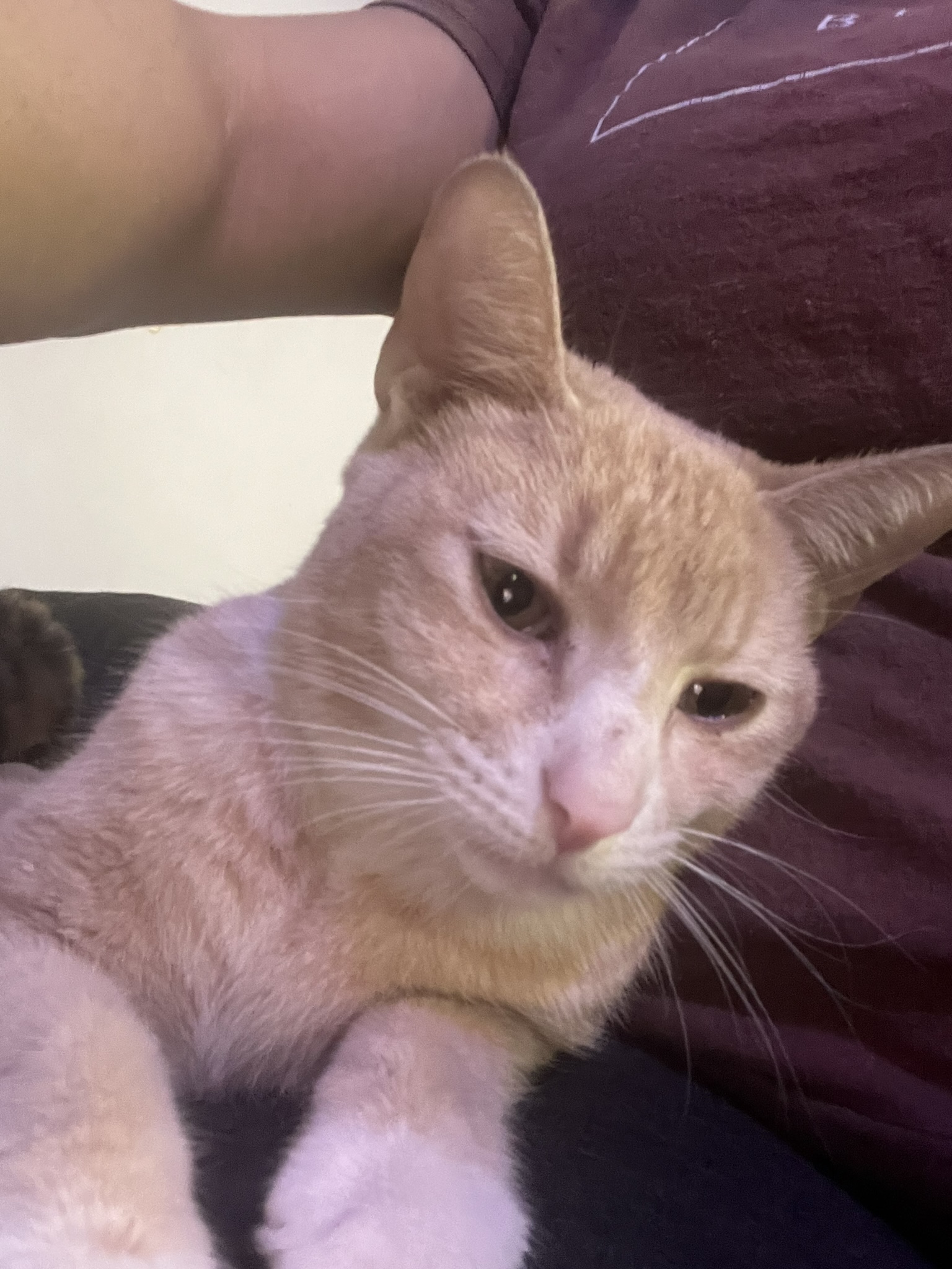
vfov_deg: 60.0
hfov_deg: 46.8
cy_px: 634
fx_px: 1100
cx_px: 476
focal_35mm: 30
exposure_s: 1/20
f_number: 2.2
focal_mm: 2.71
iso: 640
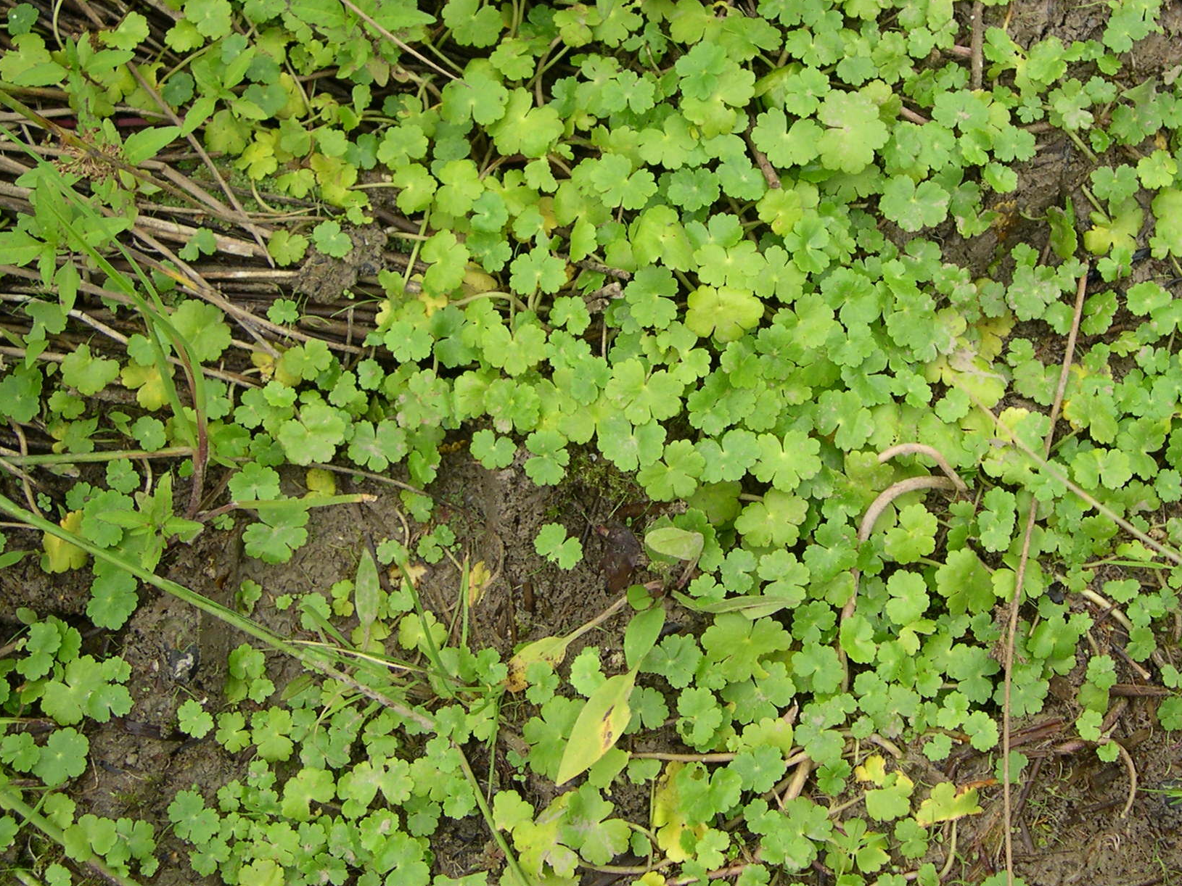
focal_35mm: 53
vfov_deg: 27.3
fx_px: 1810
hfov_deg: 35.9
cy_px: 272
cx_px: 765
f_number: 2.8
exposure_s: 1/137
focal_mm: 8
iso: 100
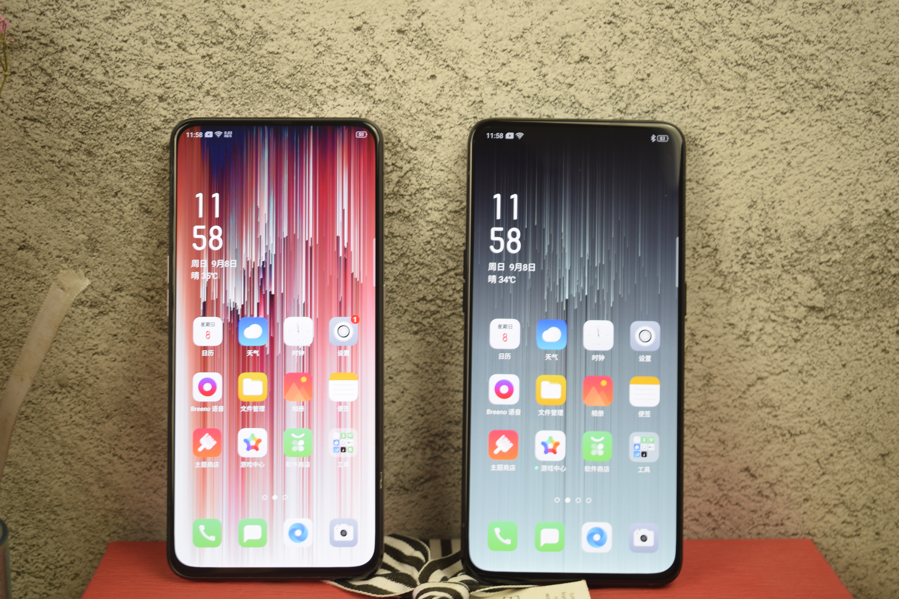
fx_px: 1423
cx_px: 450
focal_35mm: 57
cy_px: 300
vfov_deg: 23.8
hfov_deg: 35.1
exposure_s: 1/20
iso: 100
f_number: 4.8
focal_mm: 38
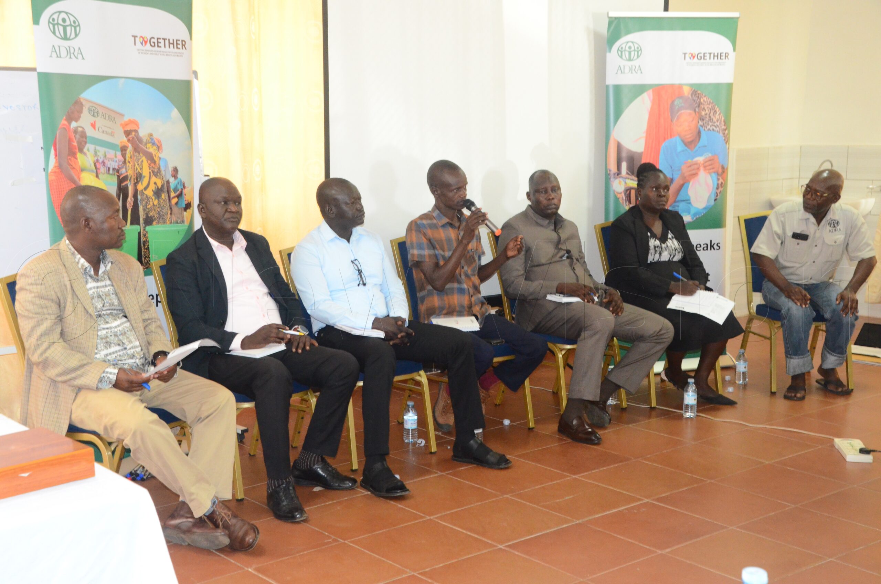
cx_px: 440
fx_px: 1172
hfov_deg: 41.2
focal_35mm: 48
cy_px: 292
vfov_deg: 28.0
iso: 3200
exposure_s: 1/25
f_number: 7.1
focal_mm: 32
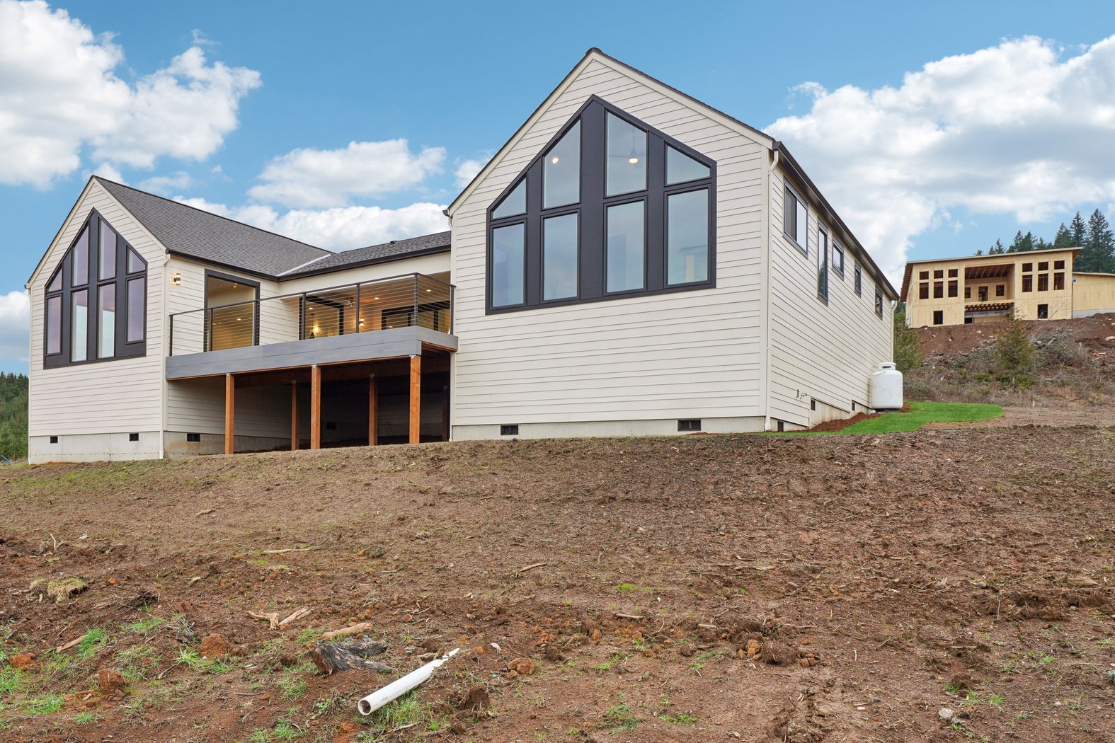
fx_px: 805
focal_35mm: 26
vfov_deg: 48.9
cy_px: 478
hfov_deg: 68.6
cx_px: 436
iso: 400
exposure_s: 1/50
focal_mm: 20
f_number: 8
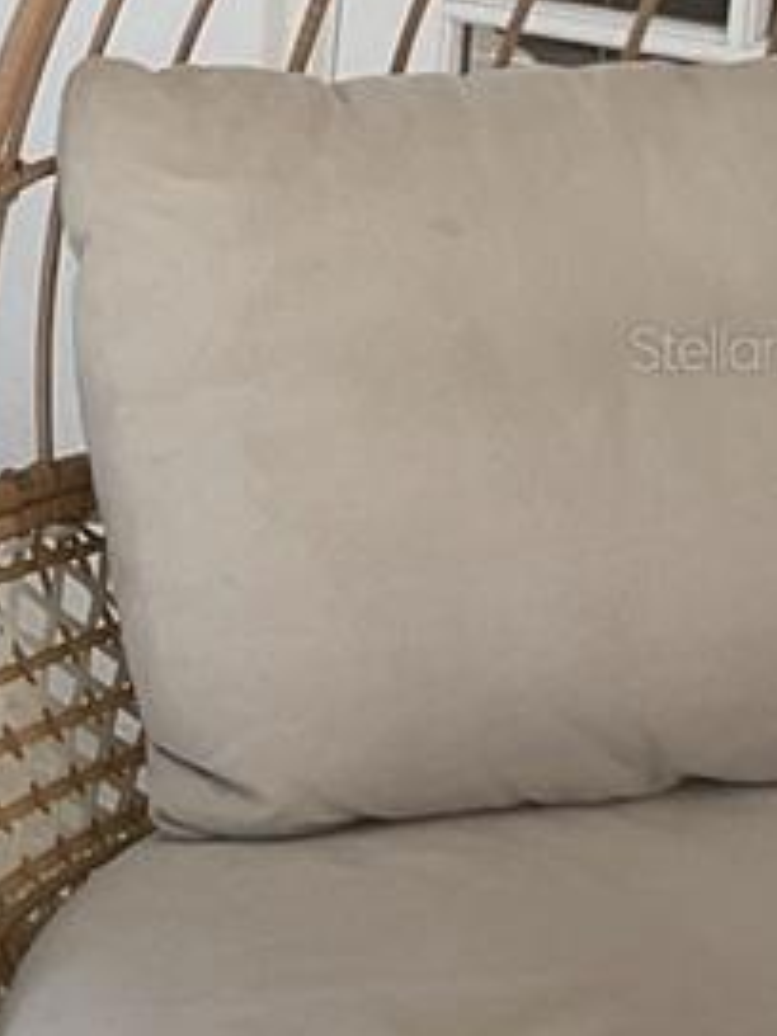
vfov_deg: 15.4
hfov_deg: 10.6
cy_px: 347
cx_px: -815
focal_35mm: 128
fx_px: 3831
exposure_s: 1/120
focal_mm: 3
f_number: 1.8
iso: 20
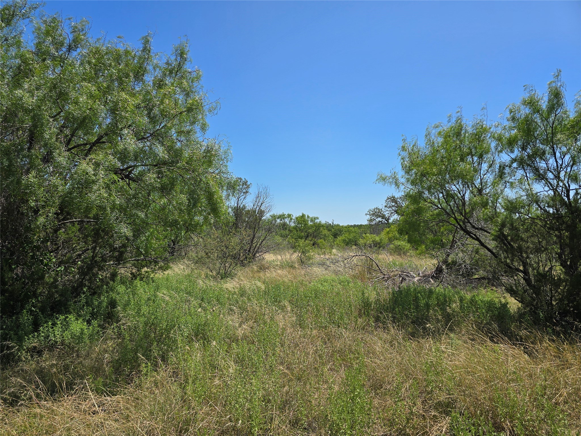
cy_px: 218
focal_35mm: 23
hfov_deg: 73.9
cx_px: 290
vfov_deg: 58.9
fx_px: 386
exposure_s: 1/978
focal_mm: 6.3
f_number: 1.7
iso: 12
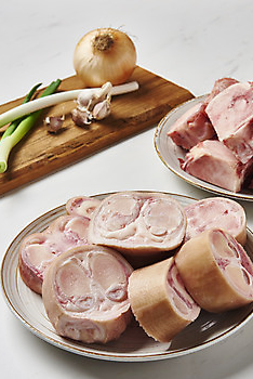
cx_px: 140
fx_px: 842
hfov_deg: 17.1
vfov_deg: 25.3
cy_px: 199
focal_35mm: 80
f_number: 11
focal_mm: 70
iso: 100
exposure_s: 1/125
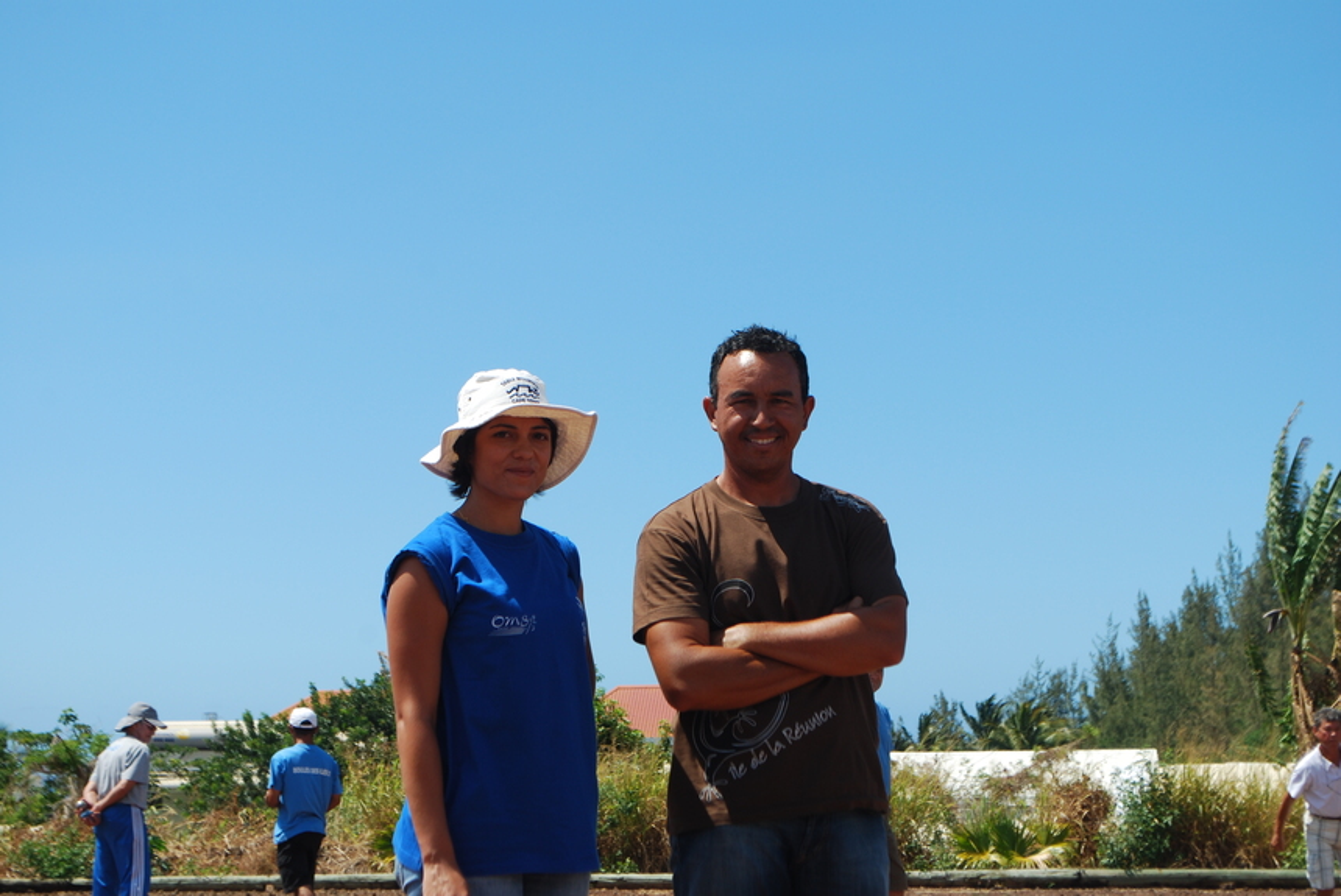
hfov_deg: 24.6
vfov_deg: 16.6
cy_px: 448
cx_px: 670
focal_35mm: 82
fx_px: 3076
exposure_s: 1/250
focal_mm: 55
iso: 100
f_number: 8
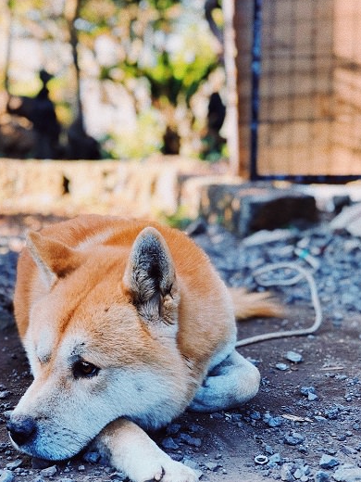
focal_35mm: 72
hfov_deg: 20.4
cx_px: 134
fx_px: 1001
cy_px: 235
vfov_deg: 27.0
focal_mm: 6
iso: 20
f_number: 2.4
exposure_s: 1/60
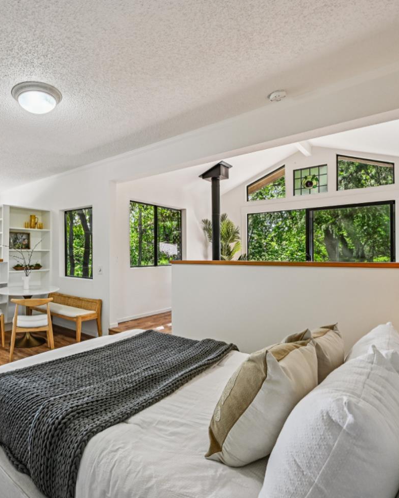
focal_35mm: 20
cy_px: 251
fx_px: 295
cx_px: 101
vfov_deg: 80.4
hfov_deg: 64.2
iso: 800
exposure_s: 1/50
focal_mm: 14
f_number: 11
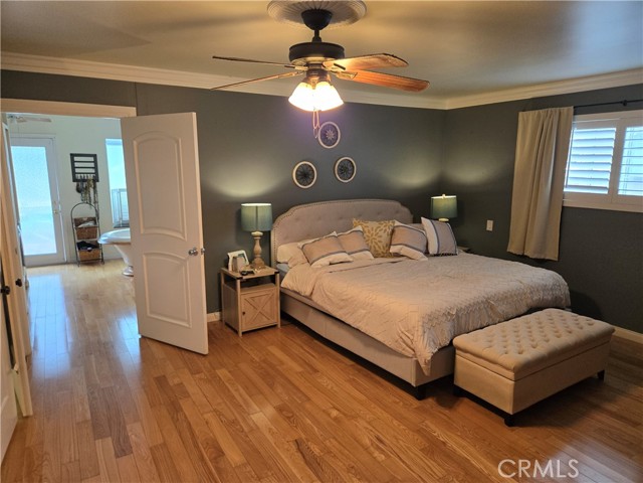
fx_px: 427
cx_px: 322
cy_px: 242
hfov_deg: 73.9
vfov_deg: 58.9
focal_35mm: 23
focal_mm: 5.4
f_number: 1.8
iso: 320
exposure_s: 1/120
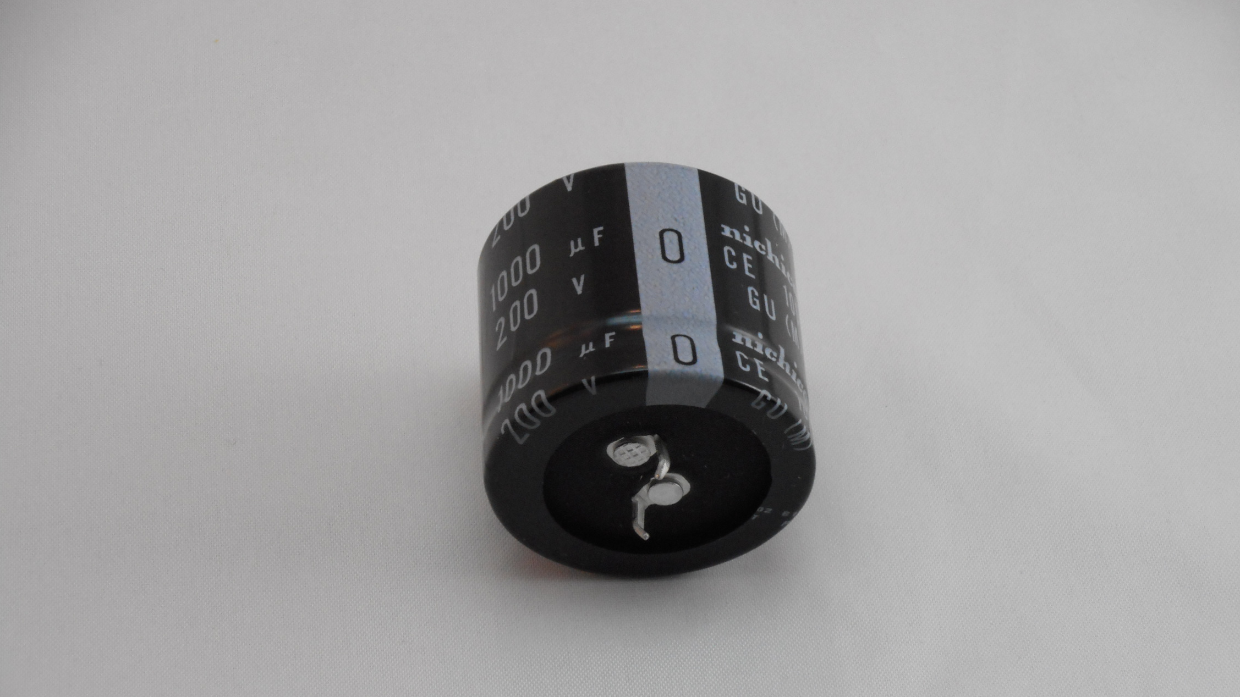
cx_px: 621
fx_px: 3683
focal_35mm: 112
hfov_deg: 19.1
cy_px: 440
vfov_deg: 10.8
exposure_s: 1/60
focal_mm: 18.2
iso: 450
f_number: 5.8
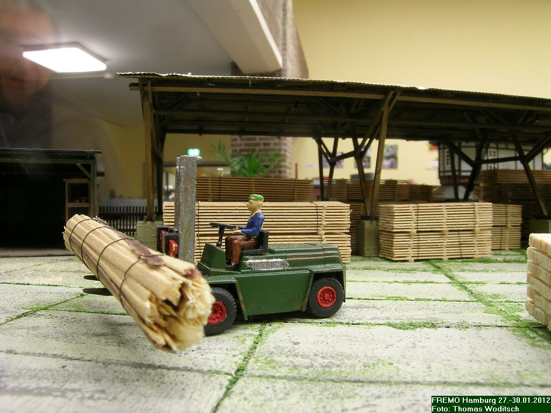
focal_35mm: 58
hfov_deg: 33.2
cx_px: 276
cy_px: 206
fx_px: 923
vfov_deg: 25.2
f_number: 7.9
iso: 50
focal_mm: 5.8
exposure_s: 1.3
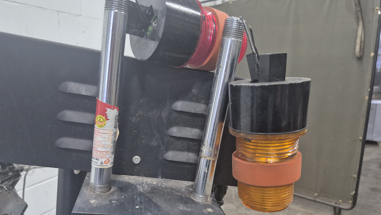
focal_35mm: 26
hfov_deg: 71.9
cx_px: 184
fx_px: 263
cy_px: 148
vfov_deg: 43.6
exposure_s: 1/120
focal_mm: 5.4
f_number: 1.8
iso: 640
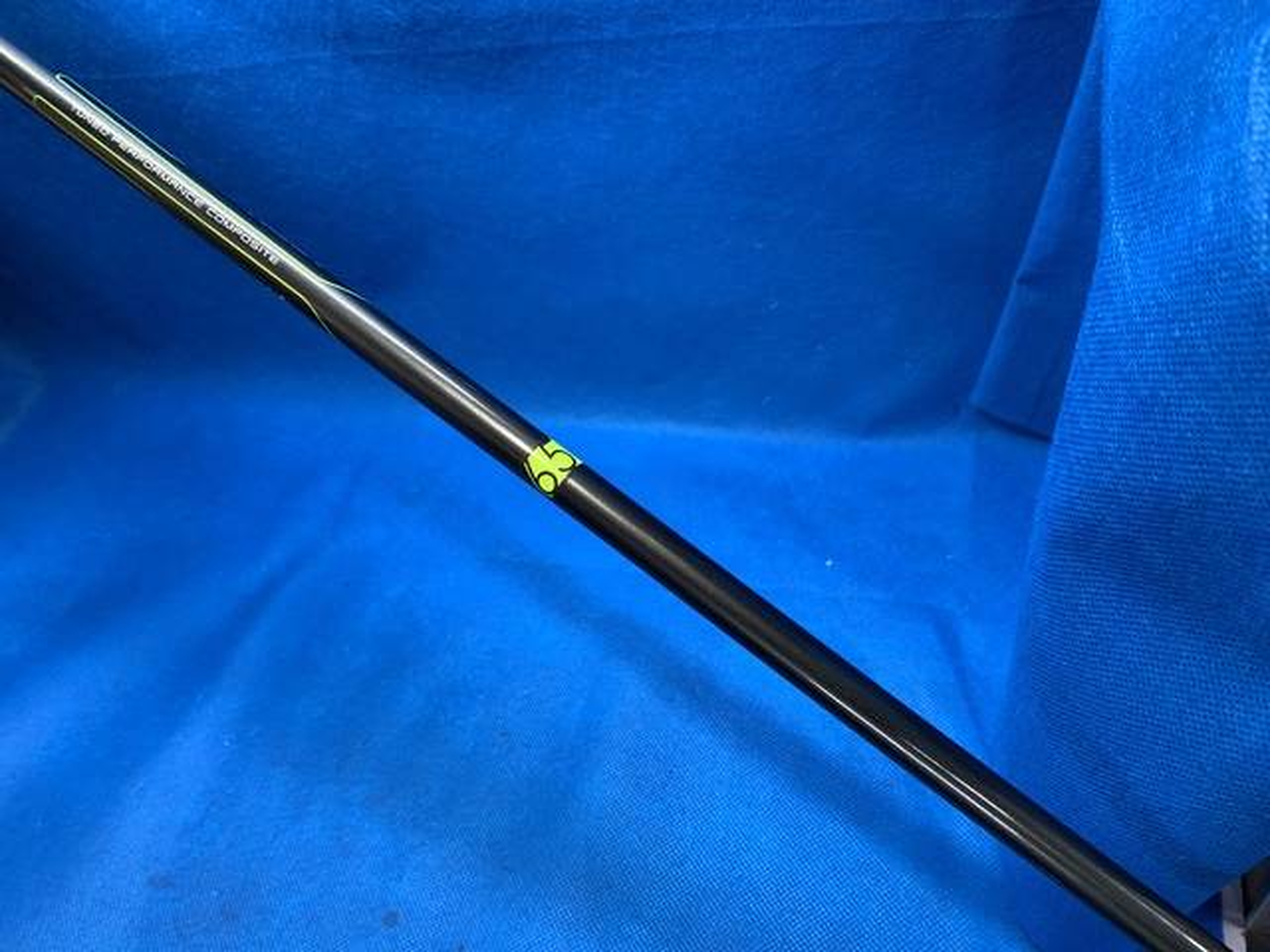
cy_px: 476
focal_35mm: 26
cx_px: 635
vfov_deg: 53.1
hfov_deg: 67.3
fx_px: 954
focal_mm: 4.25
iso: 125
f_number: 1.8
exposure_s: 1/60
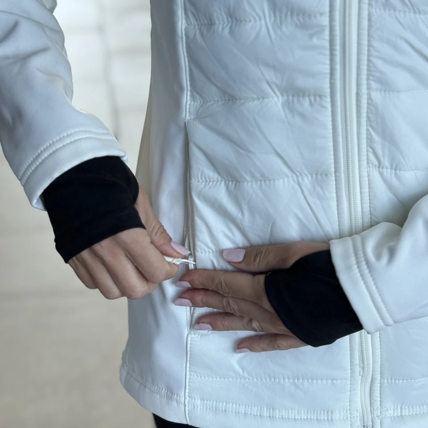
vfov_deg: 25.5
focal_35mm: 67
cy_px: 303
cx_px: 205
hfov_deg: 25.7
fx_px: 937
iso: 64
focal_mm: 6.76
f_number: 1.78
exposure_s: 1/402
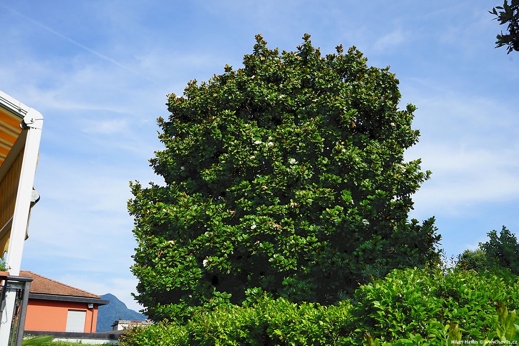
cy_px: 173
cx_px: 260
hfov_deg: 51.9
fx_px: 533
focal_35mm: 37
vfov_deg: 35.9
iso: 100
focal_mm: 37
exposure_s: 1/100
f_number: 11
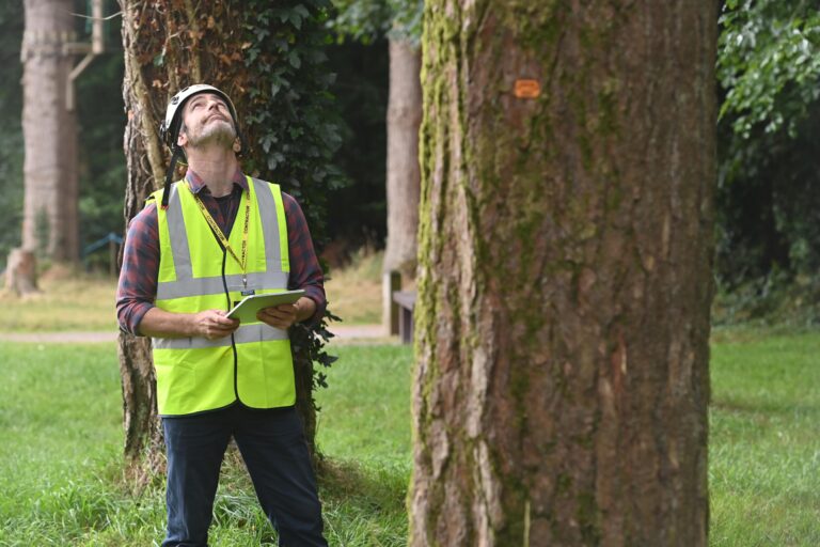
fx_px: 2847
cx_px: 410
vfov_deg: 11.0
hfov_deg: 16.4
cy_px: 274
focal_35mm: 125
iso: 800
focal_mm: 125
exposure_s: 1/320
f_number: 5.6
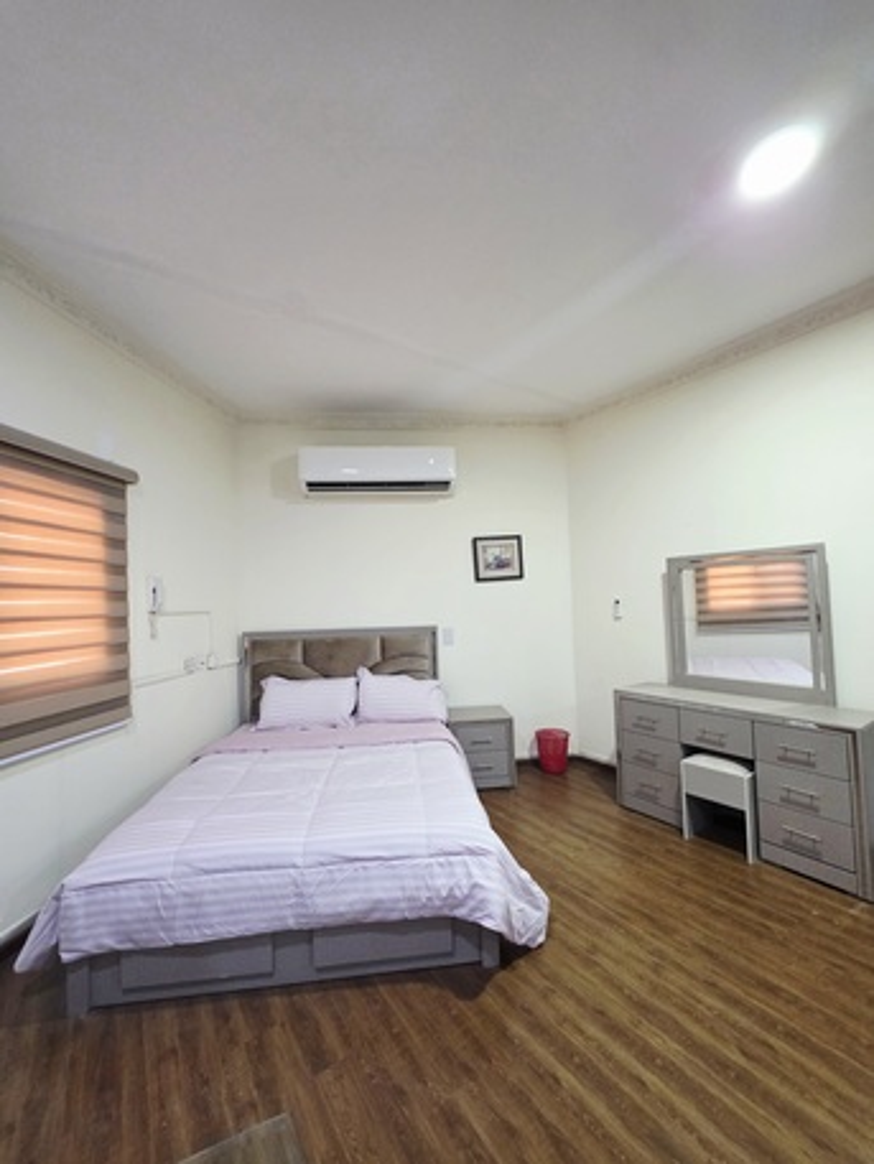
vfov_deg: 106.2
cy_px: 582
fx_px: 437
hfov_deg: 89.9
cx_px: 437
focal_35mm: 13
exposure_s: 1/50.3
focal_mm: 2.2
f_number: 1.9
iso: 400
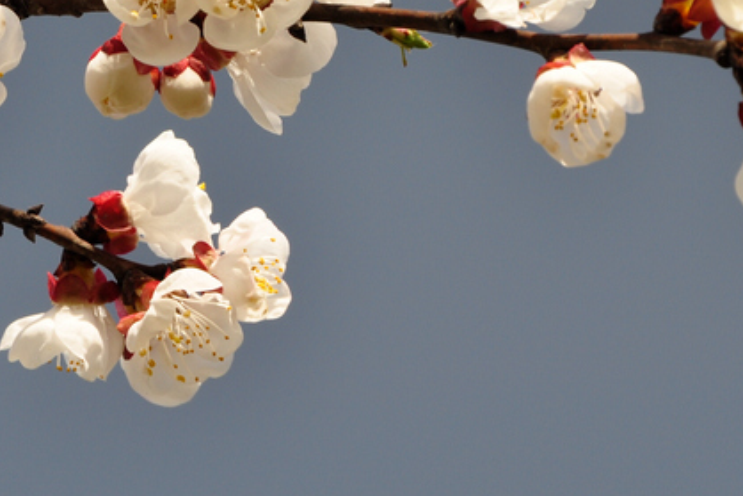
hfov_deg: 6.1
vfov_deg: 4.1
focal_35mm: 339
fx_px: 7000
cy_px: 108
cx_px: 281
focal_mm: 105
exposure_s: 1/80
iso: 200
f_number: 11
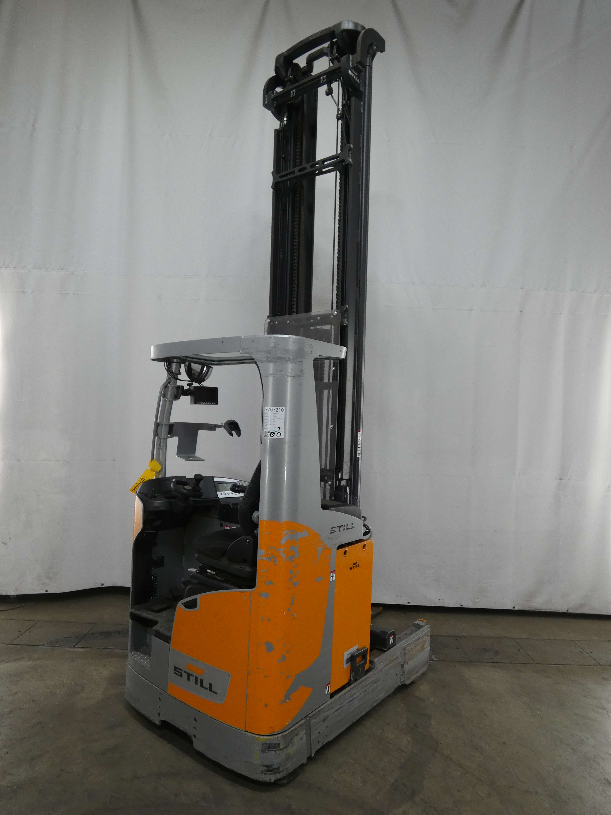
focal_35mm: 22
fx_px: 518
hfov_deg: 61.1
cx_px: 306
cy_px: 408
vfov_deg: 76.4
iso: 160
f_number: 2.9
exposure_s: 1/60
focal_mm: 3.9
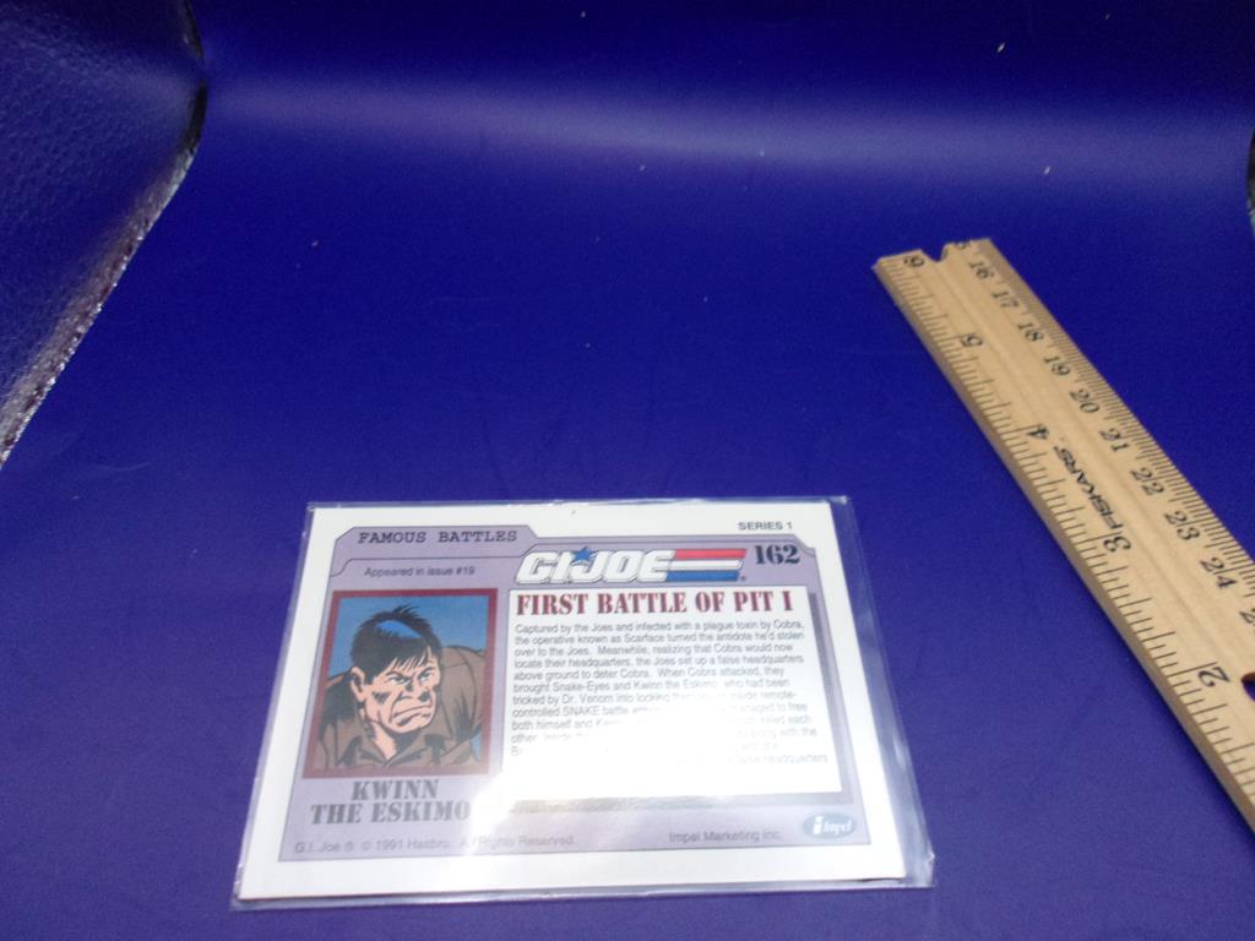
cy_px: 470
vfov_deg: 51.4
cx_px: 628
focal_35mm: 27
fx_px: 979
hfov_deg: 65.3
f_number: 3
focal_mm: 4.9
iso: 400
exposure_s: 1/34
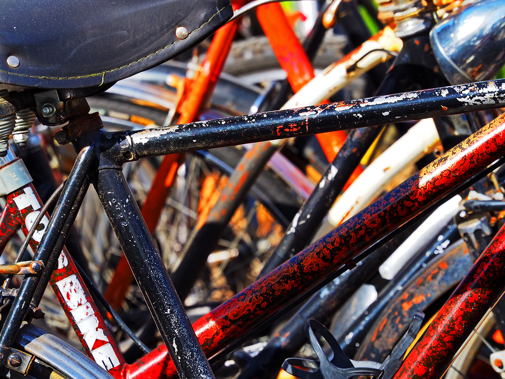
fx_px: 6288
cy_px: 190
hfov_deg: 4.6
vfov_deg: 3.5
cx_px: 252
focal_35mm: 431
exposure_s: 1/250
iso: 400
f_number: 9
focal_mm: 215
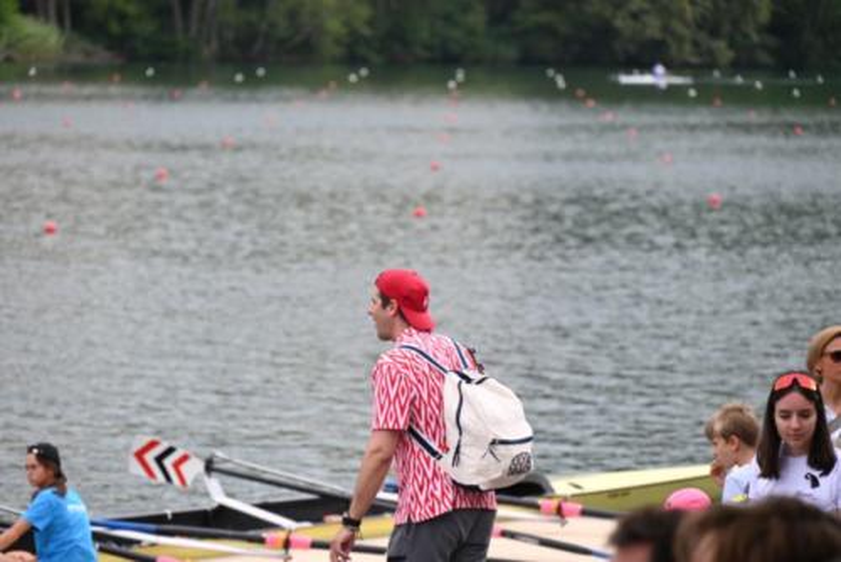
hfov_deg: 10.3
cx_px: 420
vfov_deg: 6.9
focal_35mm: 200
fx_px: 4675
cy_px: 281
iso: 320
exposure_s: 1/500
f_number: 6.3
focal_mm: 200
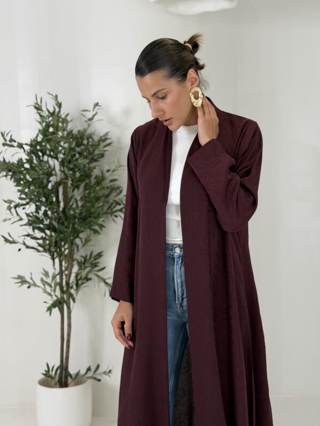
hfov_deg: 30.3
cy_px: 213
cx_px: 160
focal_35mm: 48
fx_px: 592
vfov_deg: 39.7
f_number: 1.78
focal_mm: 6.76
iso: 64
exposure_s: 1/499
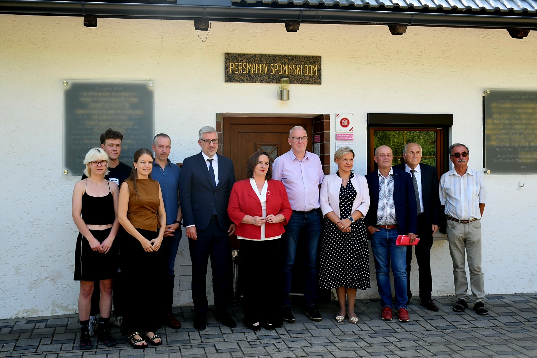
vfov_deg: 28.1
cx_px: 268
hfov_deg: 41.1
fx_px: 716
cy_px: 179
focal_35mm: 48
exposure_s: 1/125
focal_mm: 32
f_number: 4
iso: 100
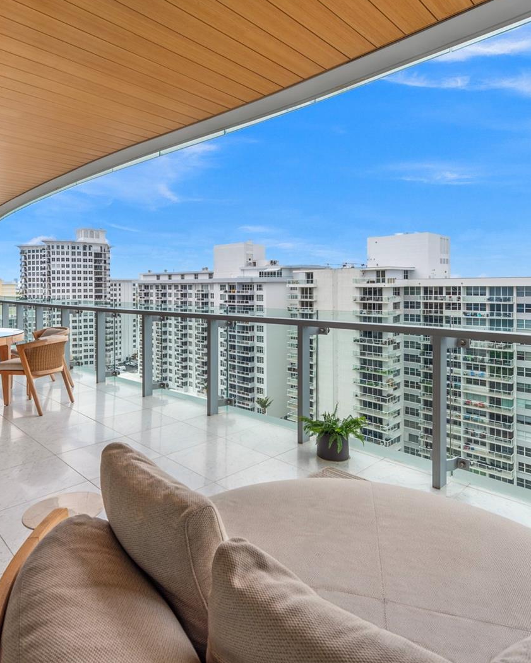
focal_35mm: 20
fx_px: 393
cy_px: 328
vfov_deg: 80.4
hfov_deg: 67.9
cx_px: 239
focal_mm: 14
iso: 100
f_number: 8
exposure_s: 1/125
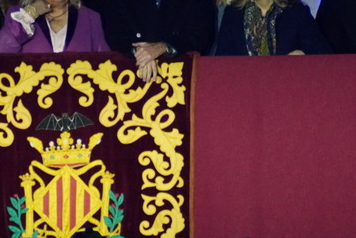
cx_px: 103
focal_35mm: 1189
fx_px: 11761
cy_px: 143
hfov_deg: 1.7
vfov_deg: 1.2
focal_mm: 300
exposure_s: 1/200
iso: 6400
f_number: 5.6
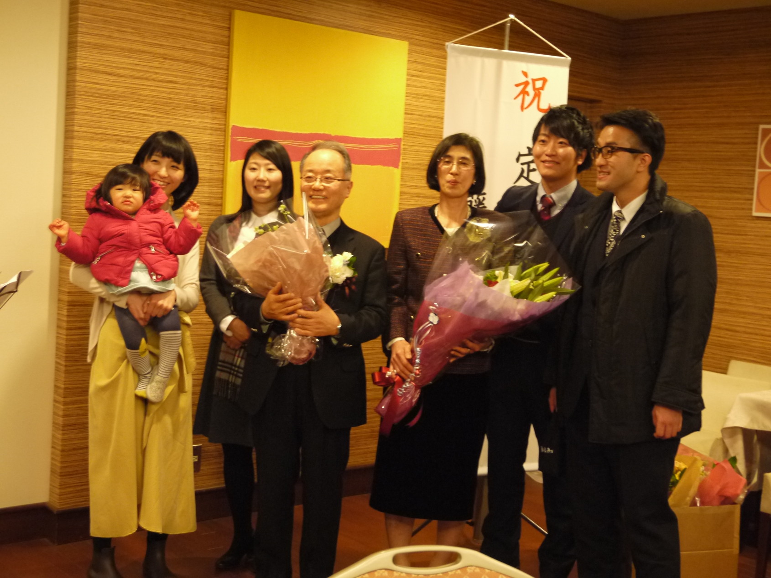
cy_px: 289
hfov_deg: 38.2
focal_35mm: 50
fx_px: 1113
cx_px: 386
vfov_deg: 29.1
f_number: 4.9
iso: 800
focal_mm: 25
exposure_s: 1/20
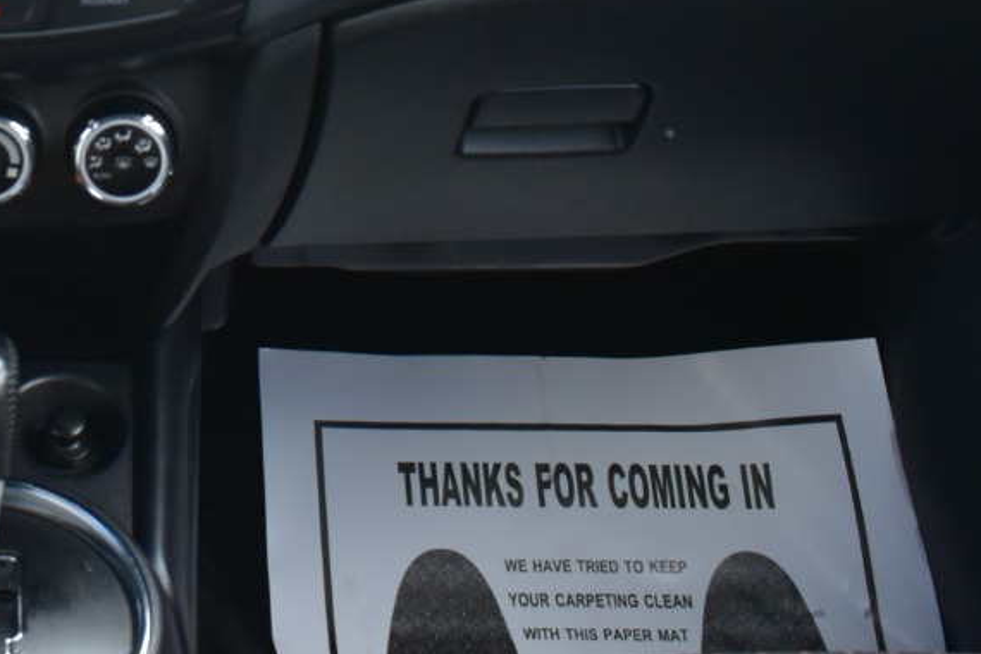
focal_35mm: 89
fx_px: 2436
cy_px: -151
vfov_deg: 14.7
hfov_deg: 21.8
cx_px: -30
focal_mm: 21
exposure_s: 1/50
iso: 400
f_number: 8
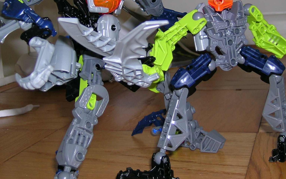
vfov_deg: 20.5
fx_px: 491
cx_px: 158
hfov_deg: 32.4
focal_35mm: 63
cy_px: 53
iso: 50
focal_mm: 7.2
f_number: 3
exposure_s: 1/60.1
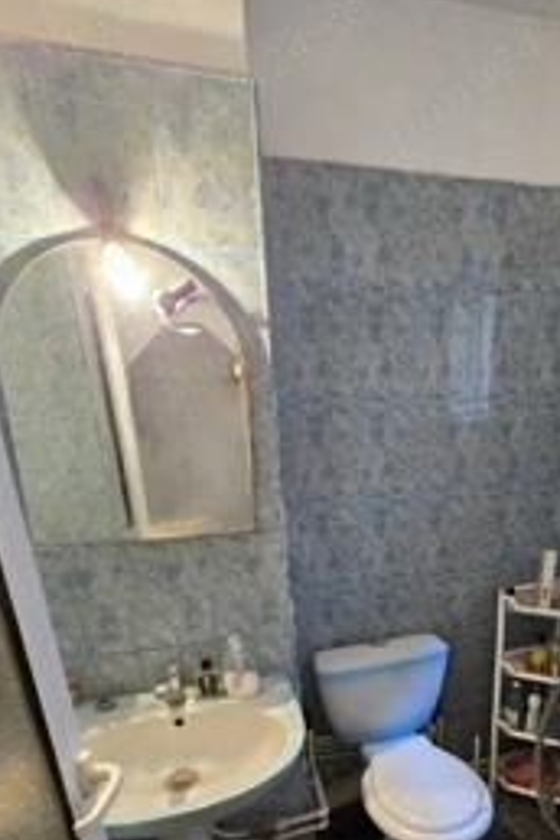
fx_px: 490
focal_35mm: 21
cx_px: 378
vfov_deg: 75.6
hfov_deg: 58.0
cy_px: 625
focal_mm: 2.2
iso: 640
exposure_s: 1/50.3
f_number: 2.2
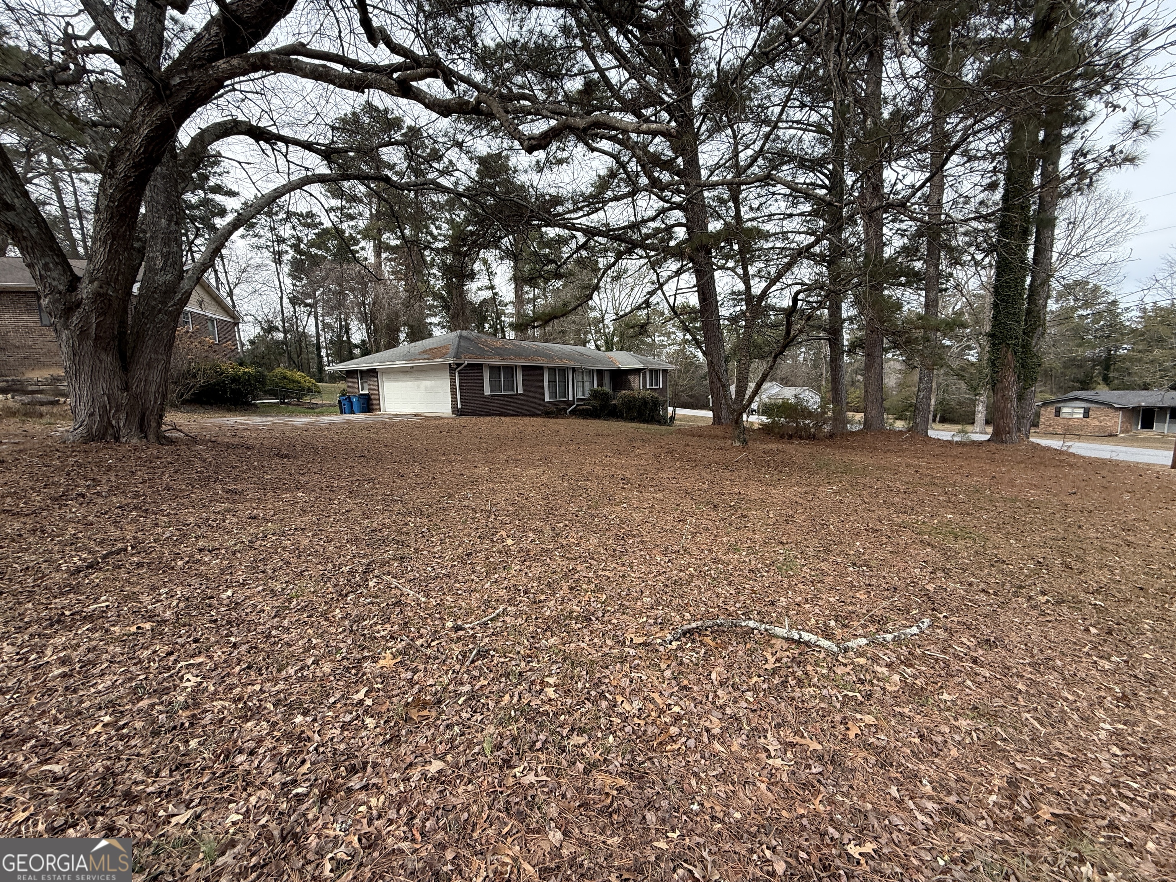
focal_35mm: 14
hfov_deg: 102.1
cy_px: 441
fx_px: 476
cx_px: 588
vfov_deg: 85.7
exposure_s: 1/535
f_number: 2.2
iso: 64
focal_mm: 2.22
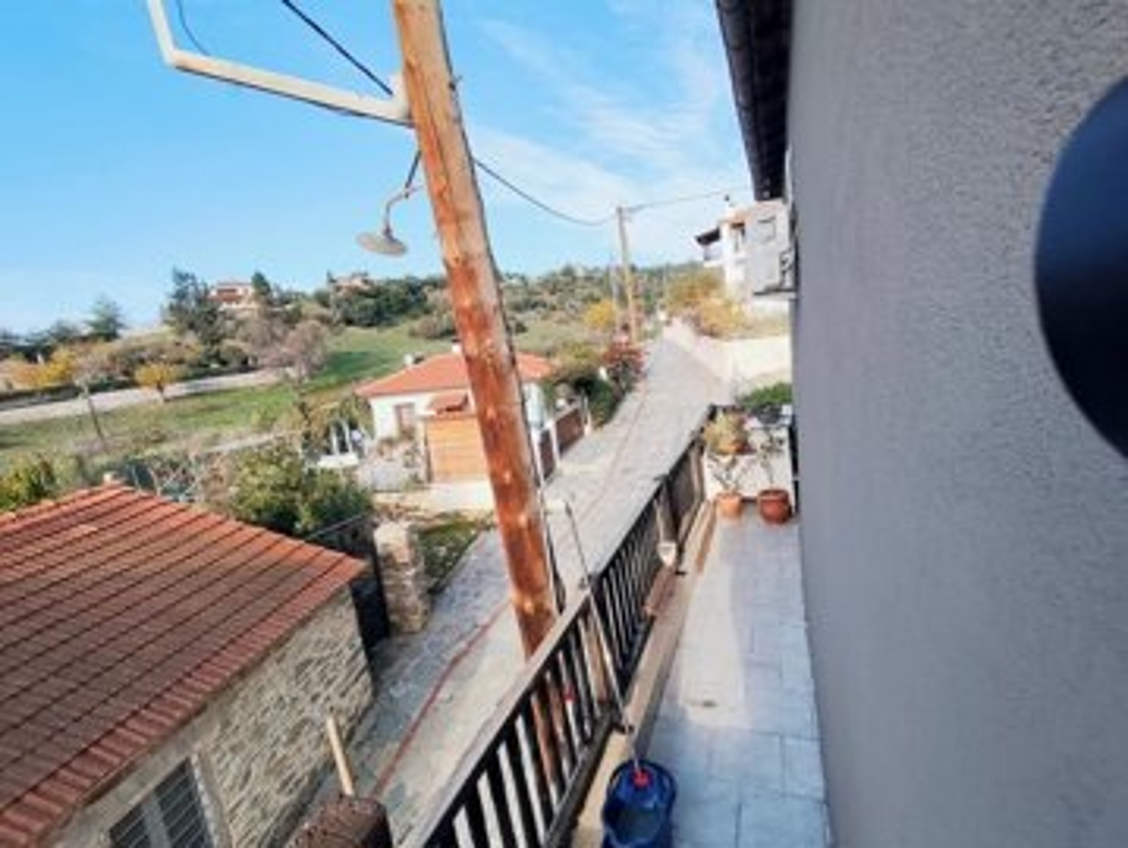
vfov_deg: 81.8
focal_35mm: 15
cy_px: 424
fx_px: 489
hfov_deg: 98.1
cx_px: 564
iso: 50
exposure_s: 1/753
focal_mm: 1.65
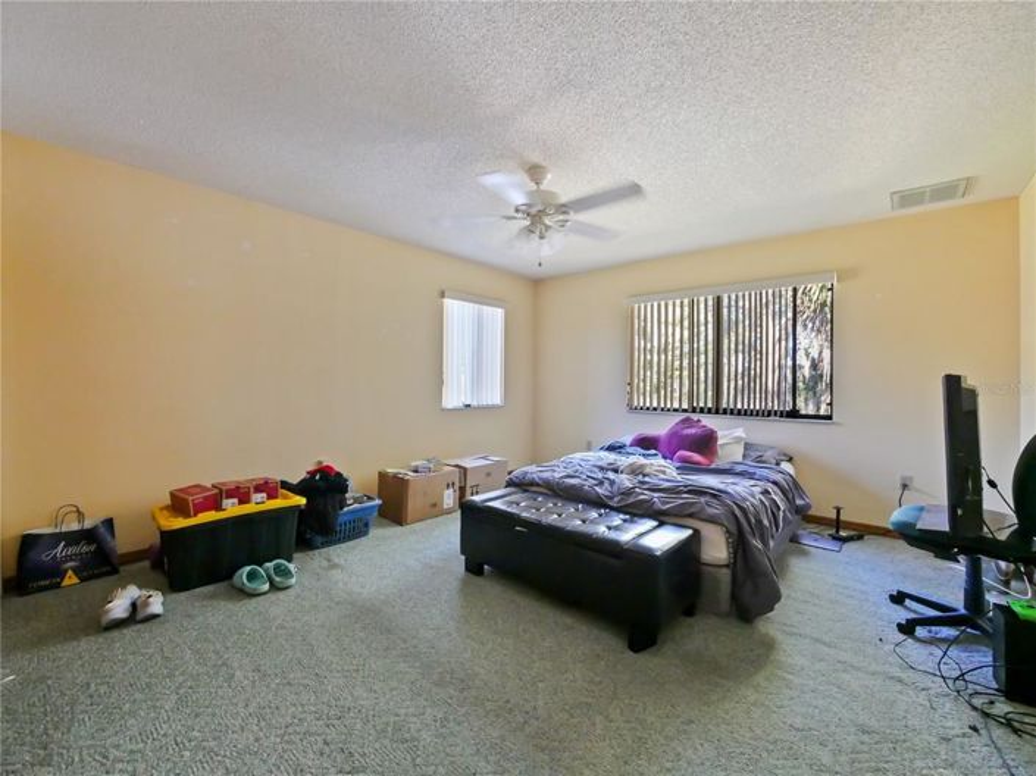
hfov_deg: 102.1
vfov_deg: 85.6
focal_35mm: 14
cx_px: 518
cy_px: 388
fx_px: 419
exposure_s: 1/60
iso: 3200
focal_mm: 7
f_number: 4
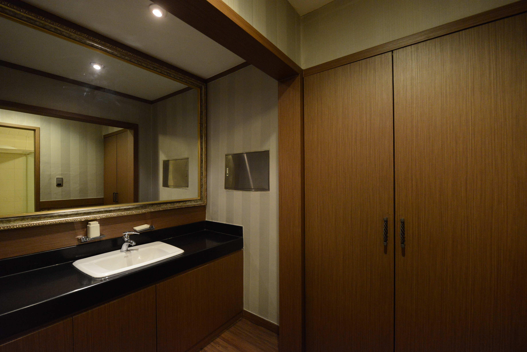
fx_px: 220
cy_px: 176
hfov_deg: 100.4
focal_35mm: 15
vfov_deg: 77.4
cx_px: 264
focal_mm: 15
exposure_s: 1/50
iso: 4000
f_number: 4.5
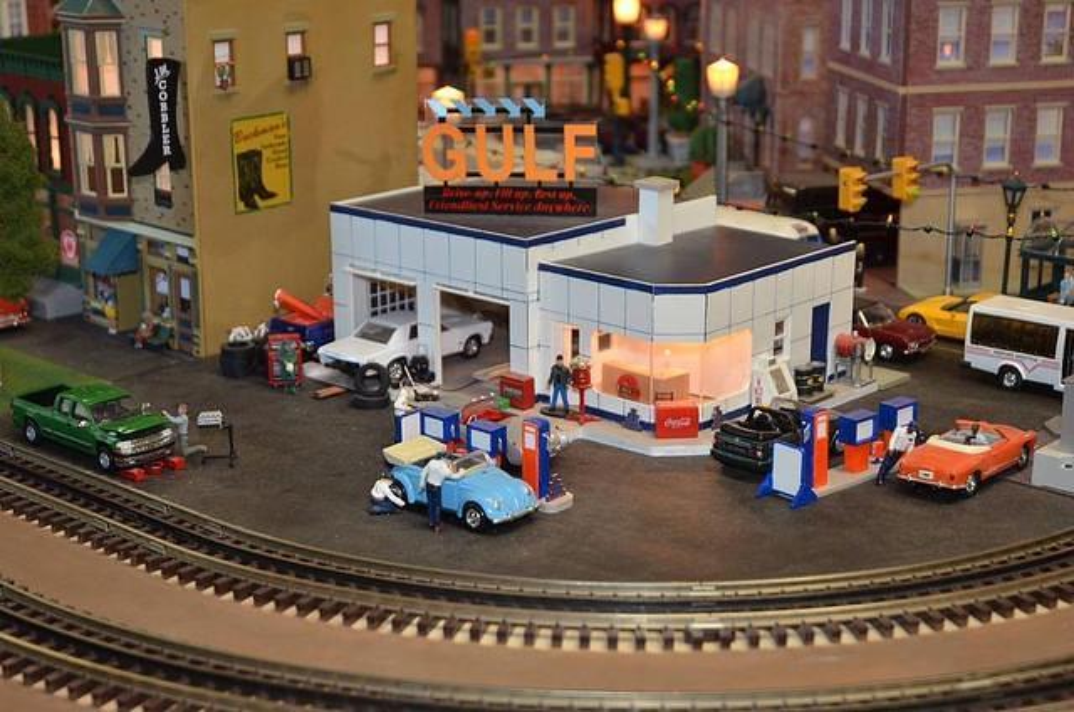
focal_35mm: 66
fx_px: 1965
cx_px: 537
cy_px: 356
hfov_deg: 30.6
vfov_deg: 20.5
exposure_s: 1/60
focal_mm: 44
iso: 800
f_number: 4.2
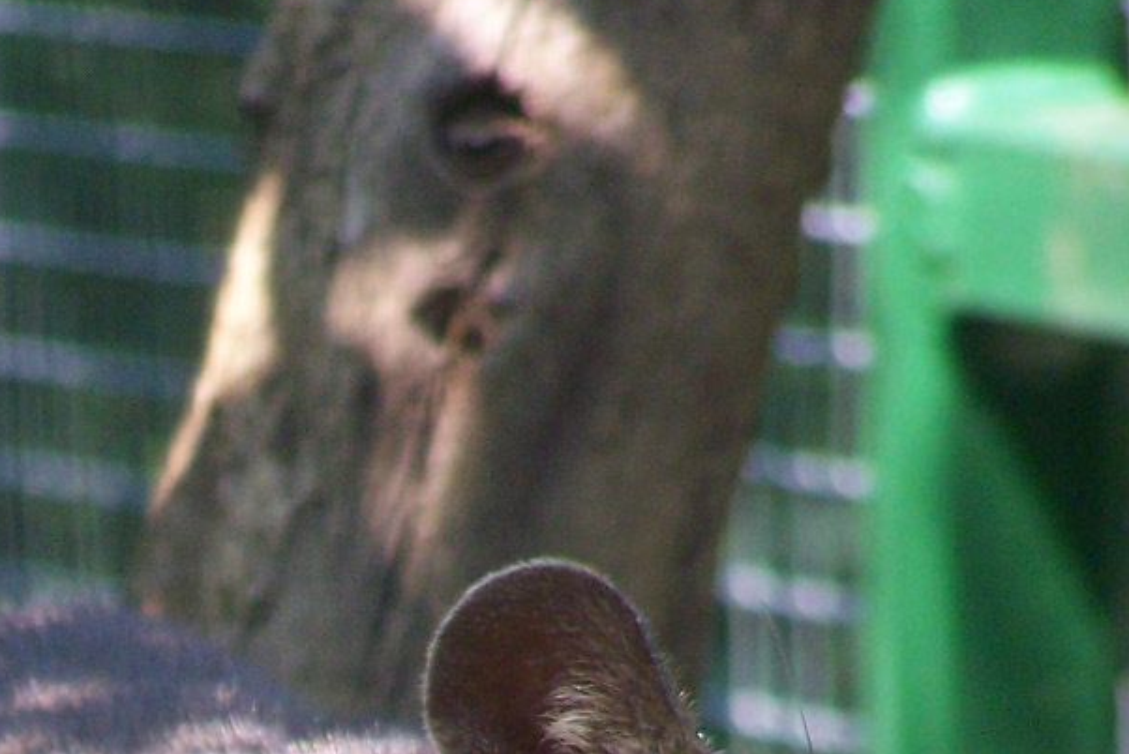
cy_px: 1101
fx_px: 29210
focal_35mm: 931
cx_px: 81
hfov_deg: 2.2
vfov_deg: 1.5
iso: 160
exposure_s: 1/320
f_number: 3.5
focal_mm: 55.9
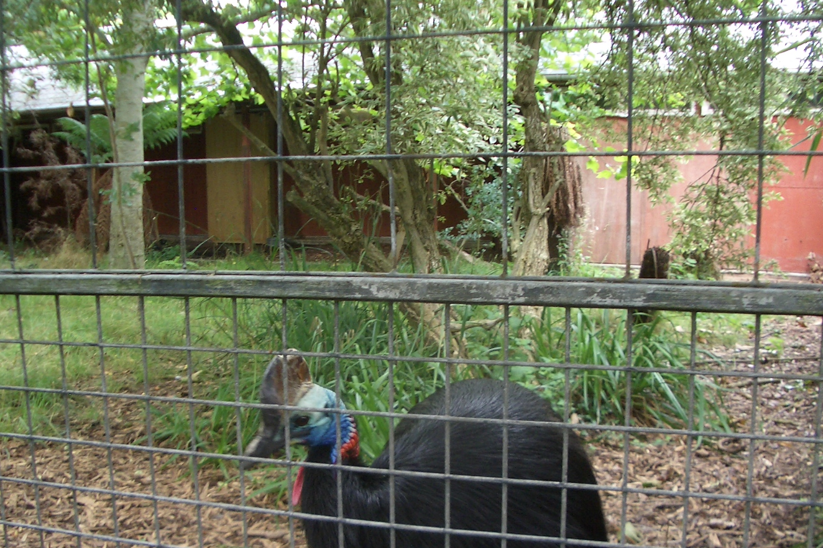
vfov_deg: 30.3
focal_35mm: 44
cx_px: 382
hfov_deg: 44.5
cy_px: 368
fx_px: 1006
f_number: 2.6
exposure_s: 1/100
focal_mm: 5.8
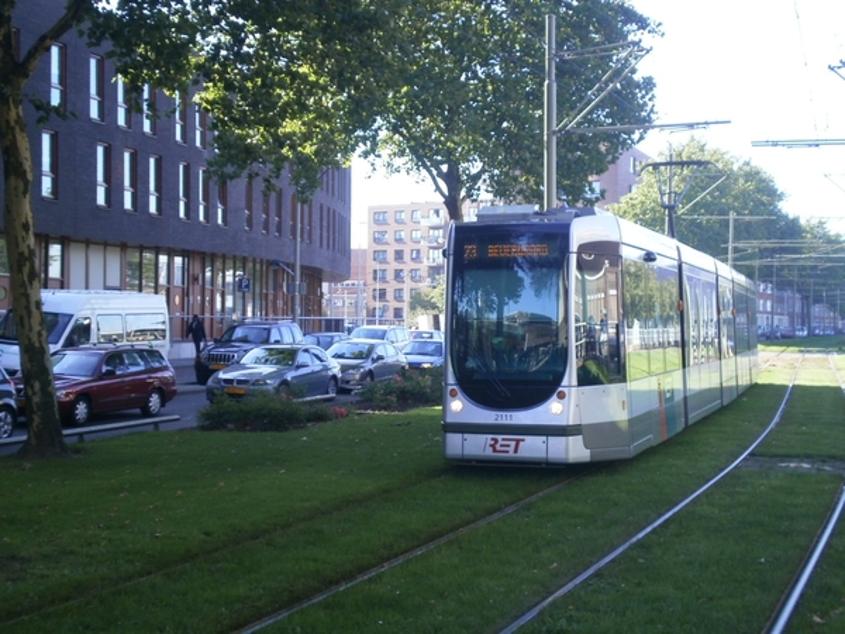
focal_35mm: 59
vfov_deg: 24.8
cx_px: 422
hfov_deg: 32.7
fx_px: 1440
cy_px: 317
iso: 100
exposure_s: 1/125
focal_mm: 10.3
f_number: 4.2
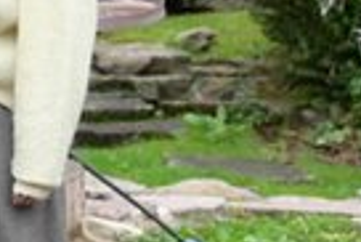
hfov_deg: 7.3
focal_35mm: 241
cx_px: -839
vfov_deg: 5.6
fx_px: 2419
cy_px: -247
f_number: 3.5
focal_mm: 32
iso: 320
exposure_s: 1/400
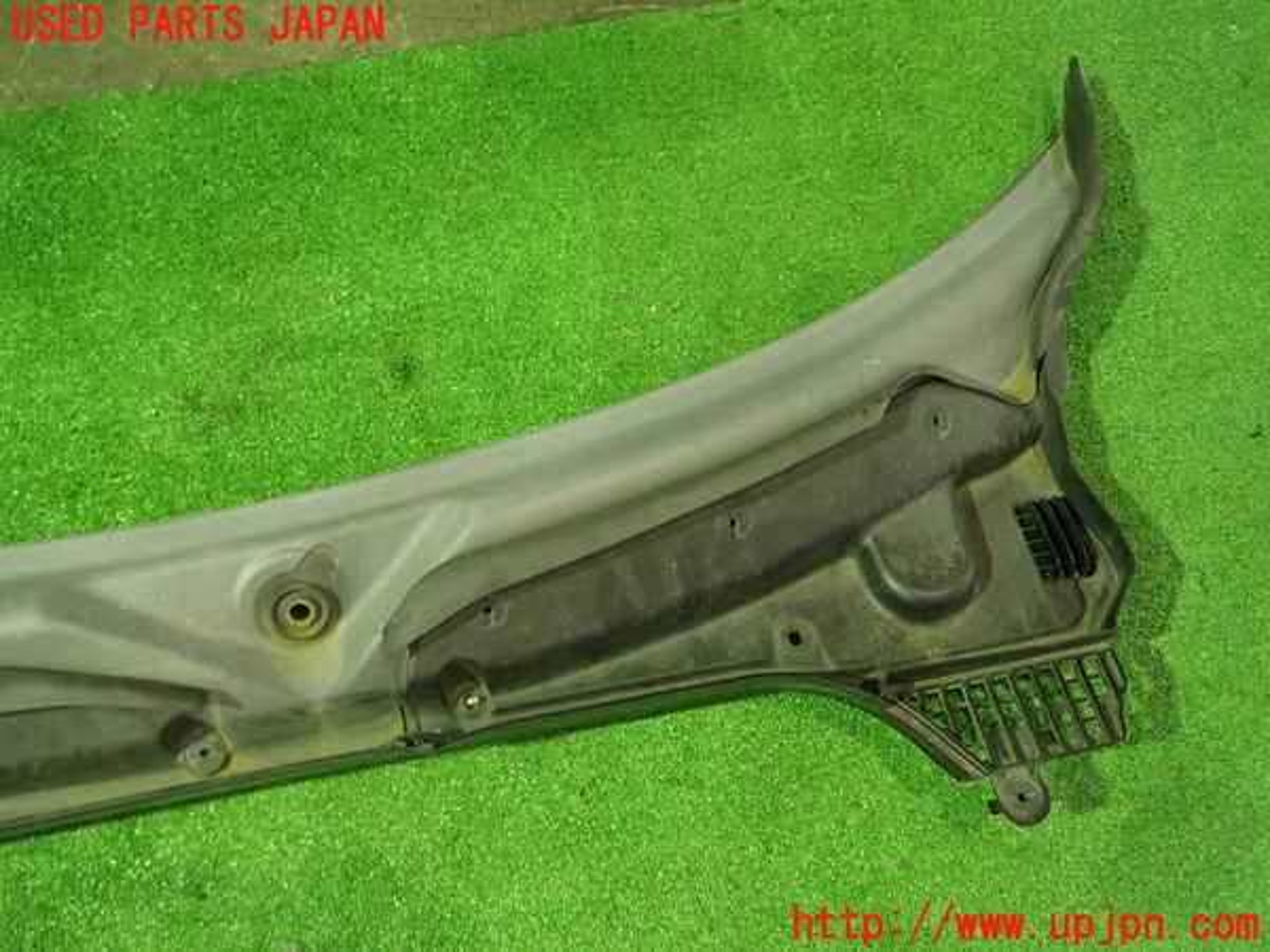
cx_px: 635
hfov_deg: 60.0
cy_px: 476
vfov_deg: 46.8
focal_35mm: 30
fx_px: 1101
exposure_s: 1/30
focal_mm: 5.4
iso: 800
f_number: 2.3
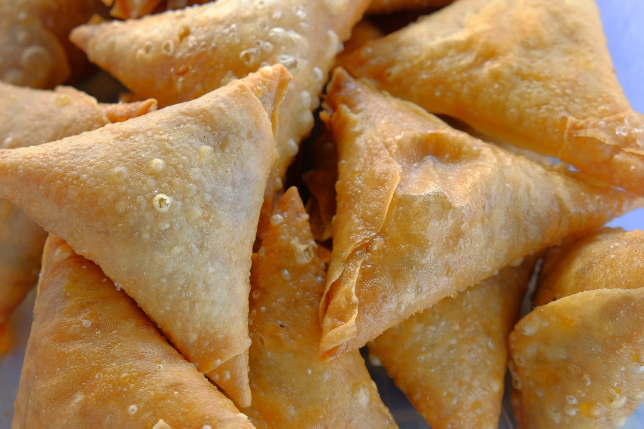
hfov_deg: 38.9
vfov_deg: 26.5
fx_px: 912
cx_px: 291
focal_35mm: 51
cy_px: 212
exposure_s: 1/10
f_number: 4.5
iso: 250
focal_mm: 27.7
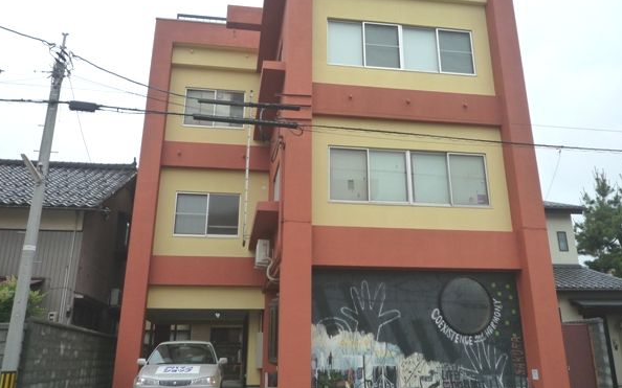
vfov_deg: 39.1
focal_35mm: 32
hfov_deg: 59.6
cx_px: 327
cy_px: 140
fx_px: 542
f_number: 4
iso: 160
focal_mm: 4.9
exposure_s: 1/1000
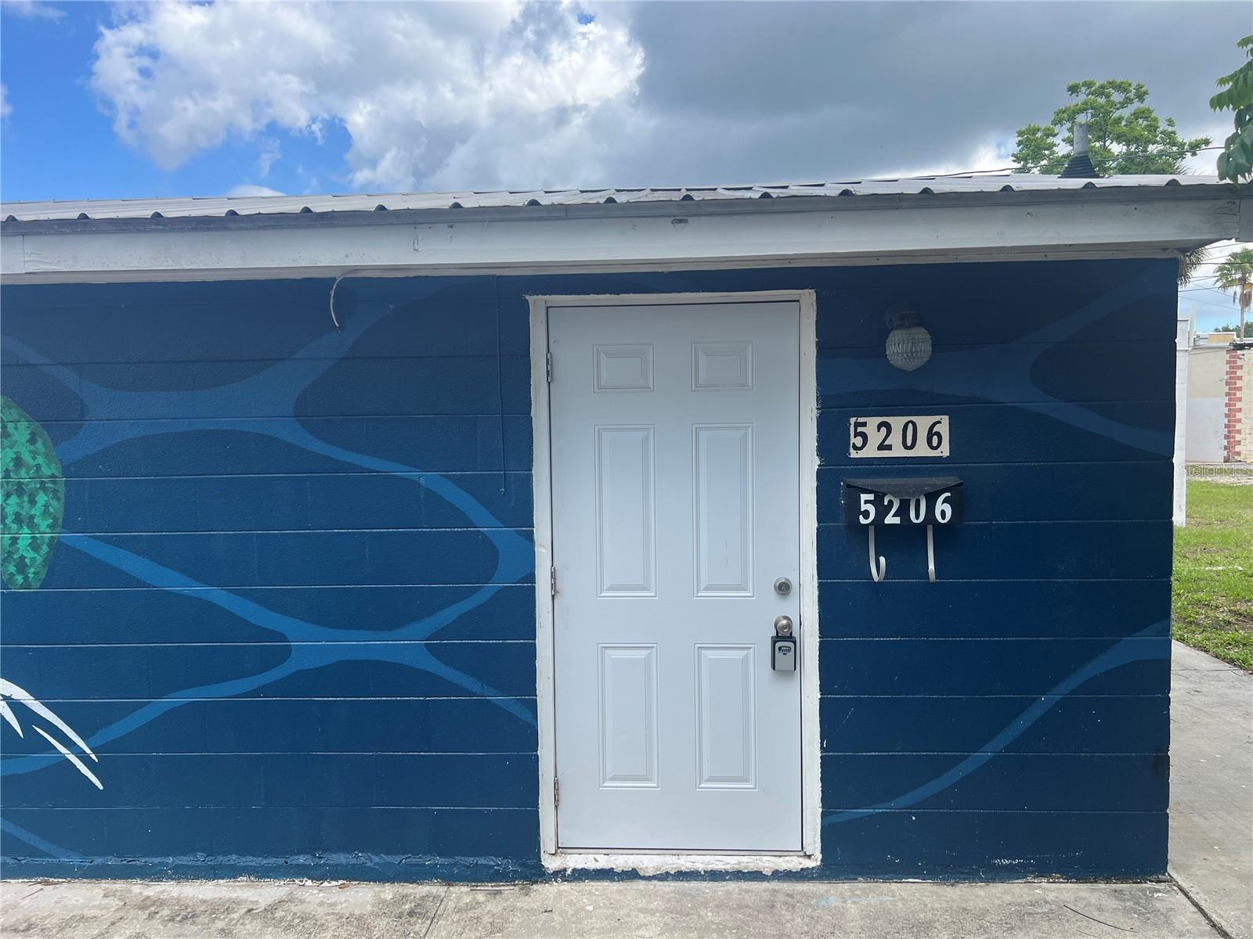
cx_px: 626
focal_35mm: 26
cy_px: 470
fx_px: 941
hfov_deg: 67.3
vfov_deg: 53.1
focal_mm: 5.7
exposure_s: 1/1468
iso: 50
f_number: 1.5
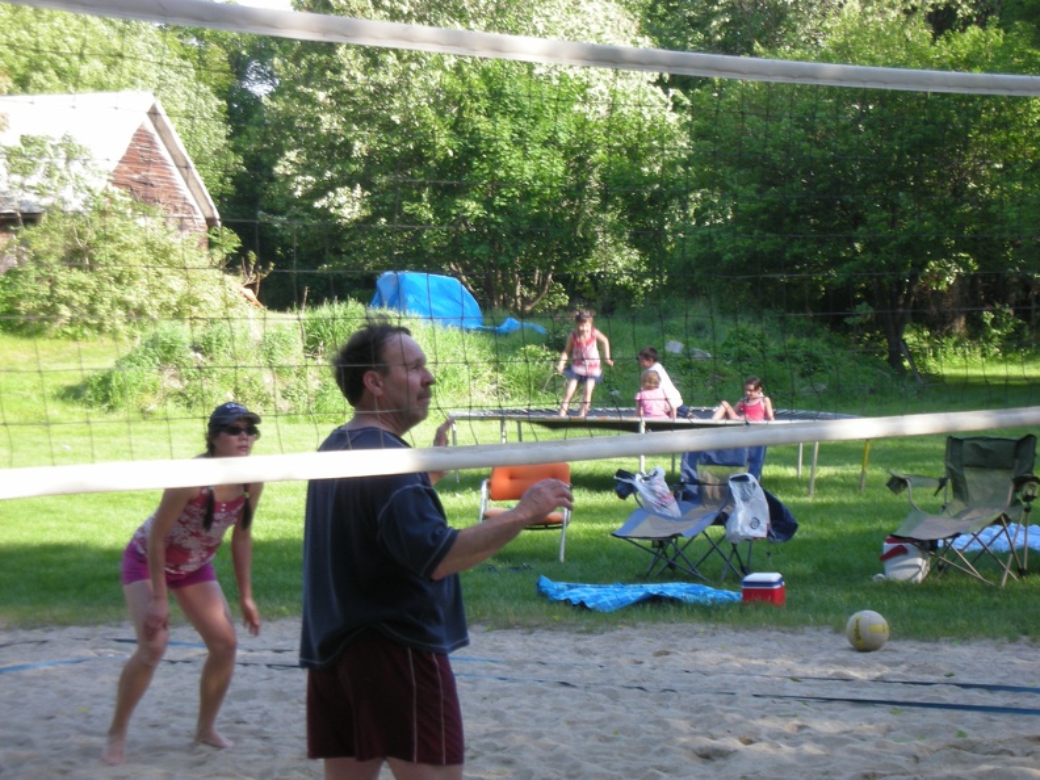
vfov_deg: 14.1
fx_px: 3155
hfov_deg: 18.7
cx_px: 520
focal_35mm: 105
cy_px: 390
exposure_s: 1/60
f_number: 5
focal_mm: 17.4
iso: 65
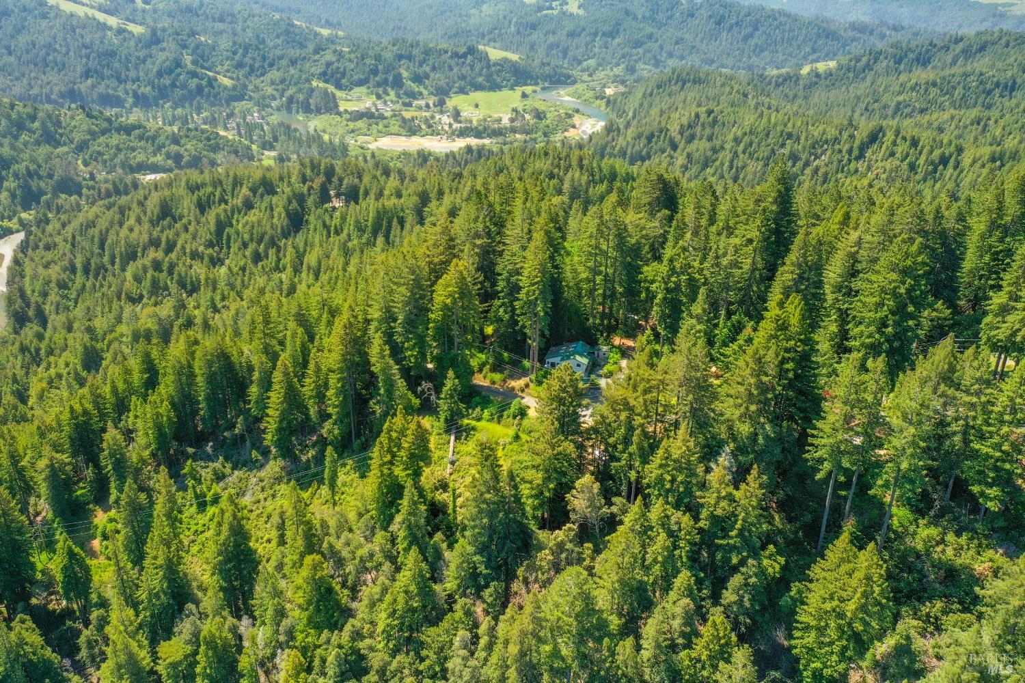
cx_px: 512
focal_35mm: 28
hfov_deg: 65.5
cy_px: 342
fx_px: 797
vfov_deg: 46.4
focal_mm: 10.26
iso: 100
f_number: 5
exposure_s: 1/25
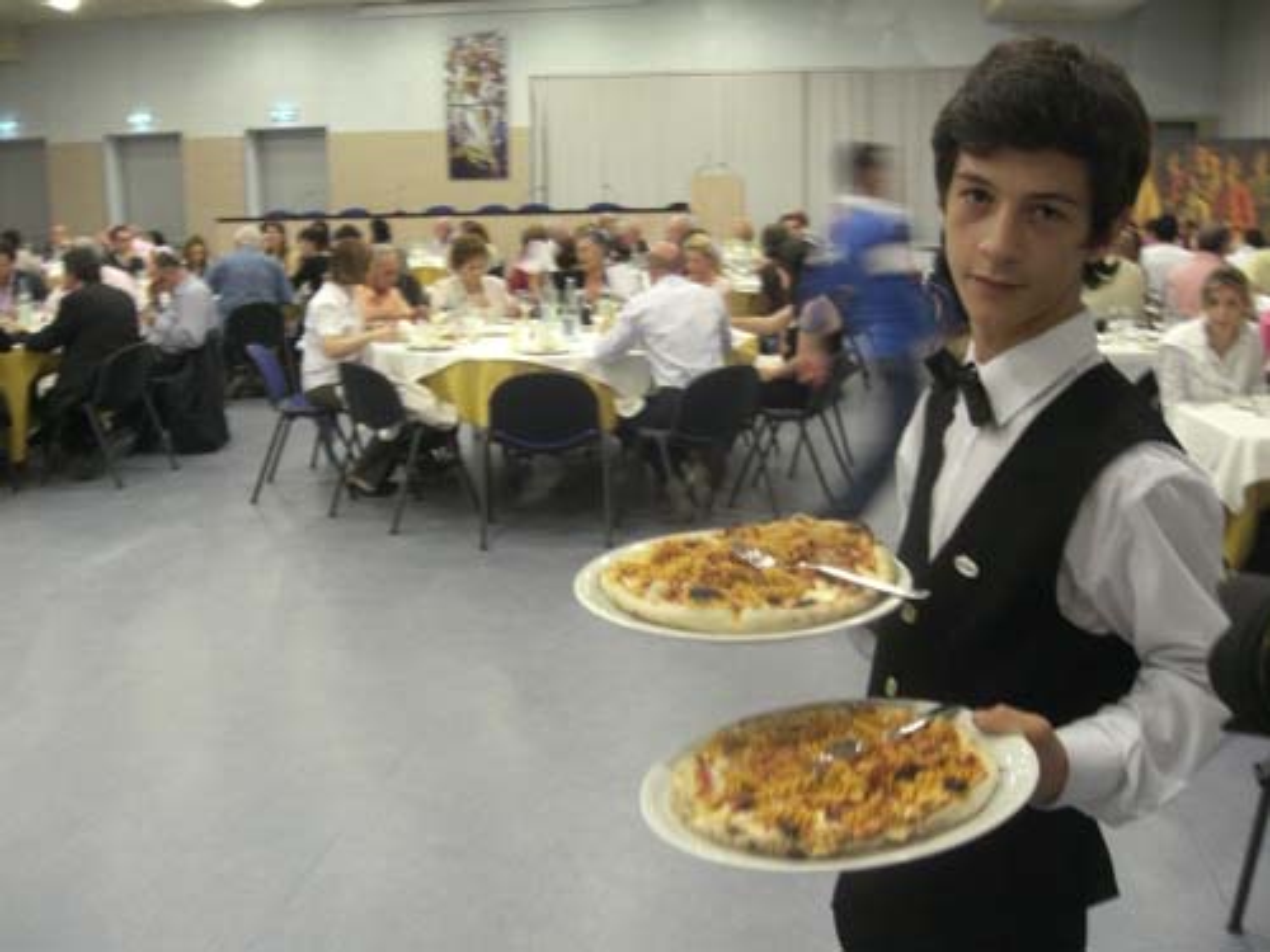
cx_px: 635
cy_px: 476
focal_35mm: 38
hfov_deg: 49.0
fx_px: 1394
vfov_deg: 37.7
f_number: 3.1
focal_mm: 6.3
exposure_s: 1/13
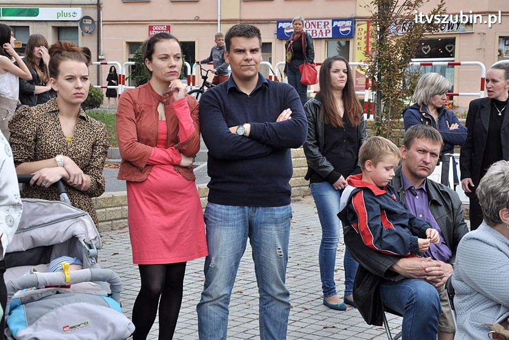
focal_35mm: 69
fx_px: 969
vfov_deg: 19.9
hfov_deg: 29.4
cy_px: 169
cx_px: 256
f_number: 9
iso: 500
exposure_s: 1/320
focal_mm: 45
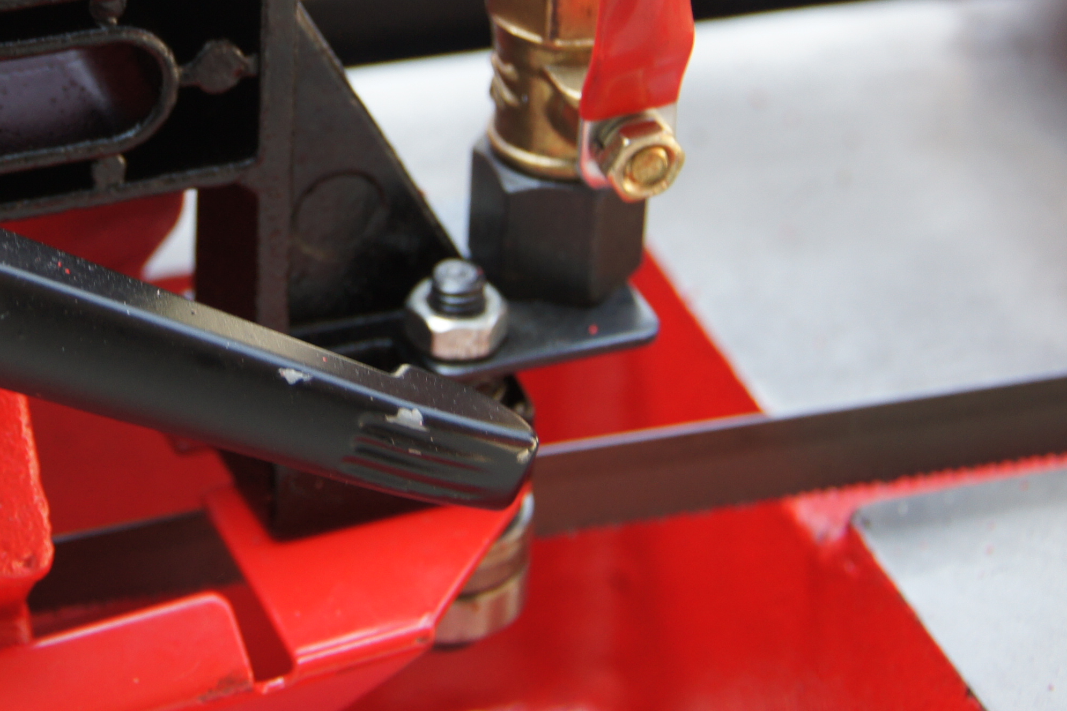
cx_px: 139
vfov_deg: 8.5
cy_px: 15
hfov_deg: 12.7
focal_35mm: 161
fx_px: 4772
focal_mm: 50
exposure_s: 1/80
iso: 320
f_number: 4.5
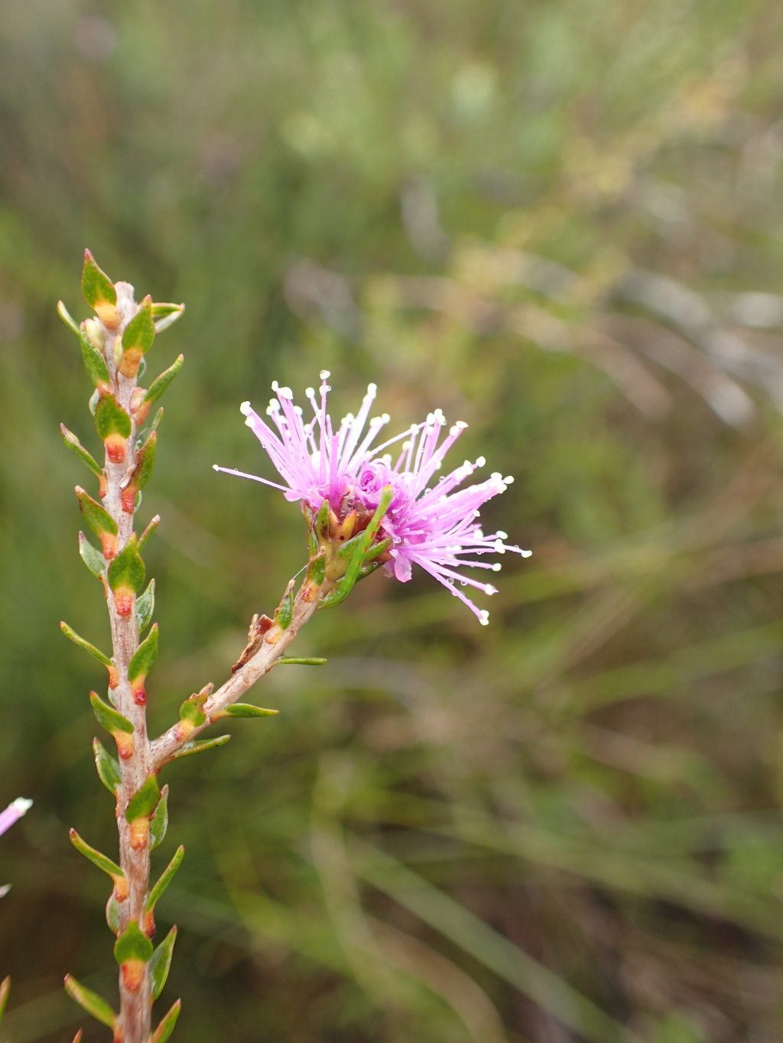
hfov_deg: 46.8
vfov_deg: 60.0
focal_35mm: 30
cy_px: 522
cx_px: 392
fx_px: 905
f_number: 2.3
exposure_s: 1/250
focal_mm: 5.5
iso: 100
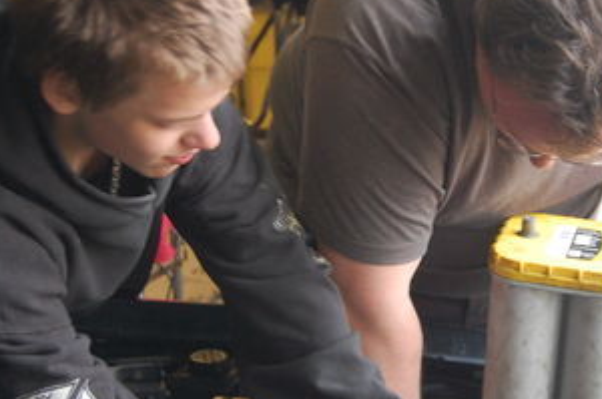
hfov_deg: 21.2
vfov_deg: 14.2
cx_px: 369
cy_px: 267
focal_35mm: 96
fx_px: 1603
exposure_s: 1/30
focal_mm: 30
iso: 800
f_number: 4.2
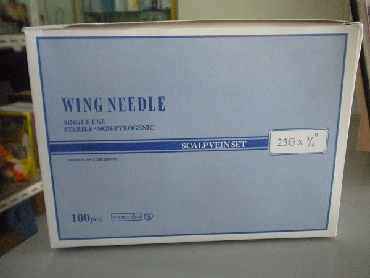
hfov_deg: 52.6
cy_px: 139
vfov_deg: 40.7
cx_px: 185
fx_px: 374
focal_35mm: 35
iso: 800
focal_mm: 6.3
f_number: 3.1
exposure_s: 1/56.2
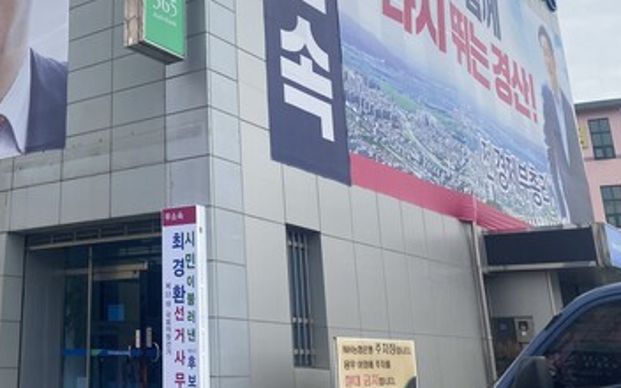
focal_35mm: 47
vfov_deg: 26.9
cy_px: 76
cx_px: 113
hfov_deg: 40.6
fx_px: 795
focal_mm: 4.25
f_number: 1.8
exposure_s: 1/2571
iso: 32
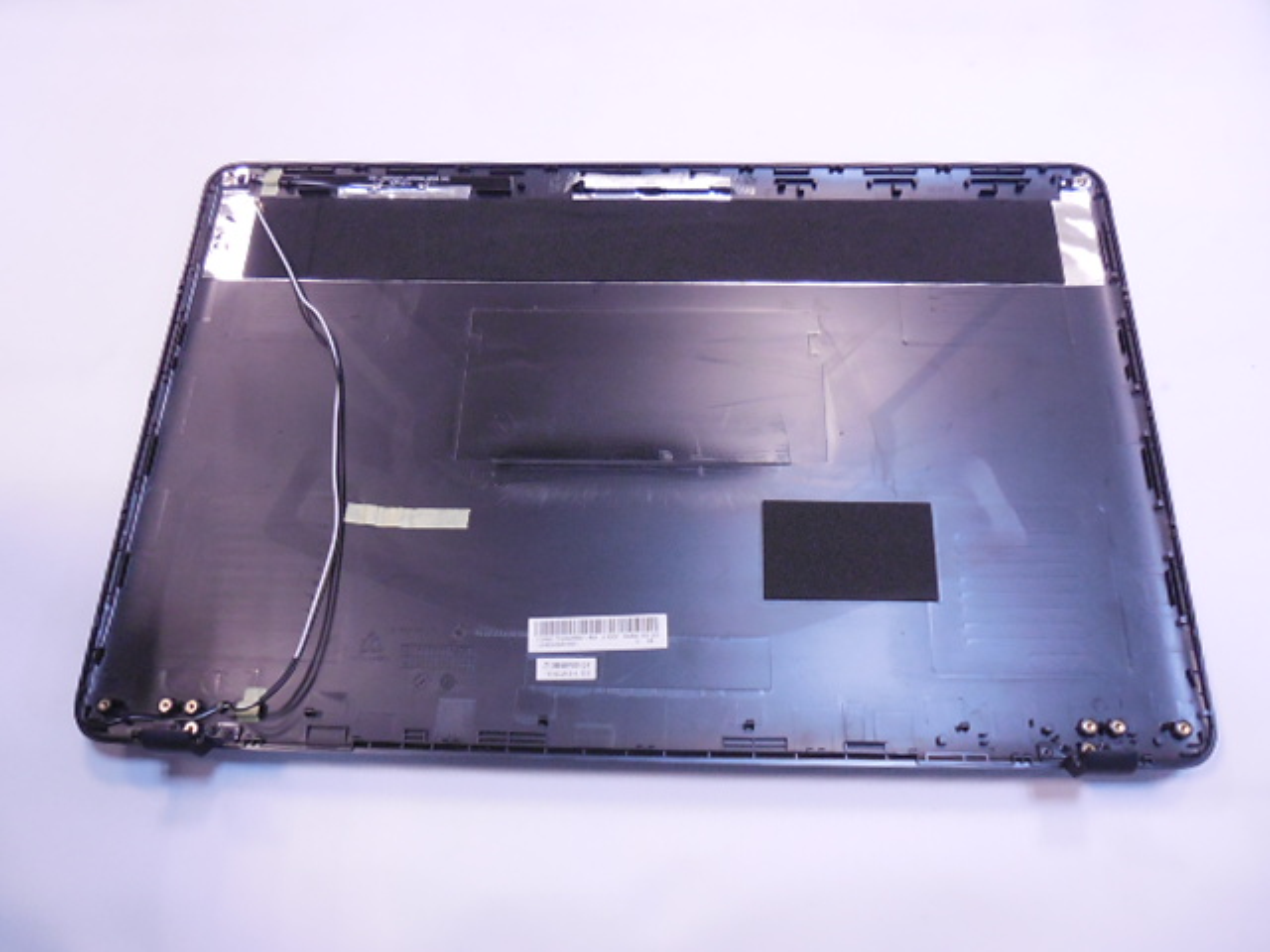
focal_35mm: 26
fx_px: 954
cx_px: 635
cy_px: 476
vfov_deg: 53.1
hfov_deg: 67.3
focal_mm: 4.6
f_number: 3.5
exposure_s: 1/50
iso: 800
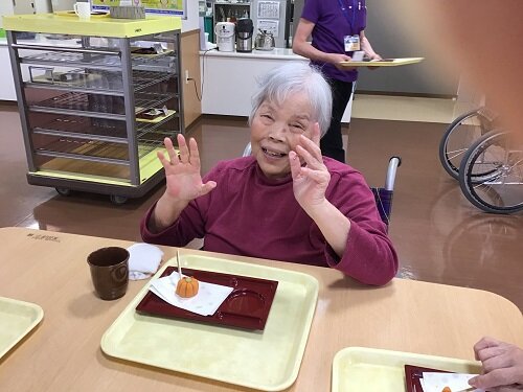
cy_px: 196
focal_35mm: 31
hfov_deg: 58.4
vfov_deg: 45.4
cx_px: 262
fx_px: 468
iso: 50
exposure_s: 1/30
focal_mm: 3.3
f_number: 2.4
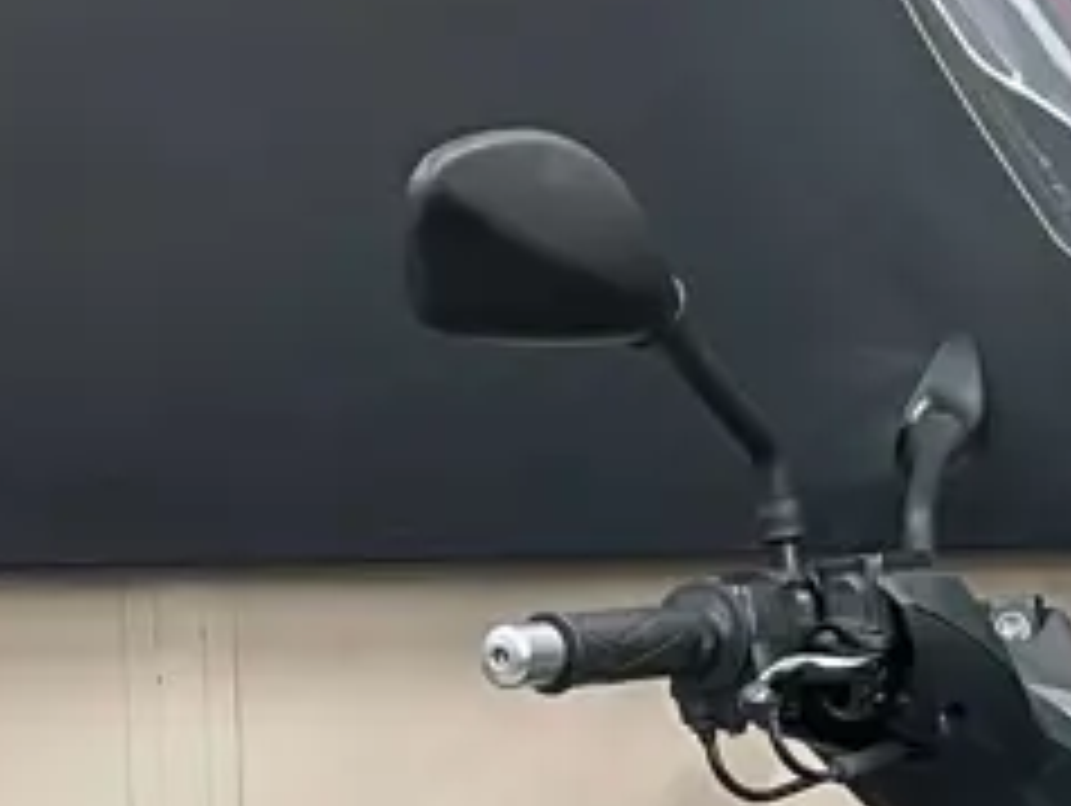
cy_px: 1054
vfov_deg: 11.1
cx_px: 554
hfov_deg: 15.0
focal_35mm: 131
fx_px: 4057
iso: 250
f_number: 1.6
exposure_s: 1/50
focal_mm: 4.2
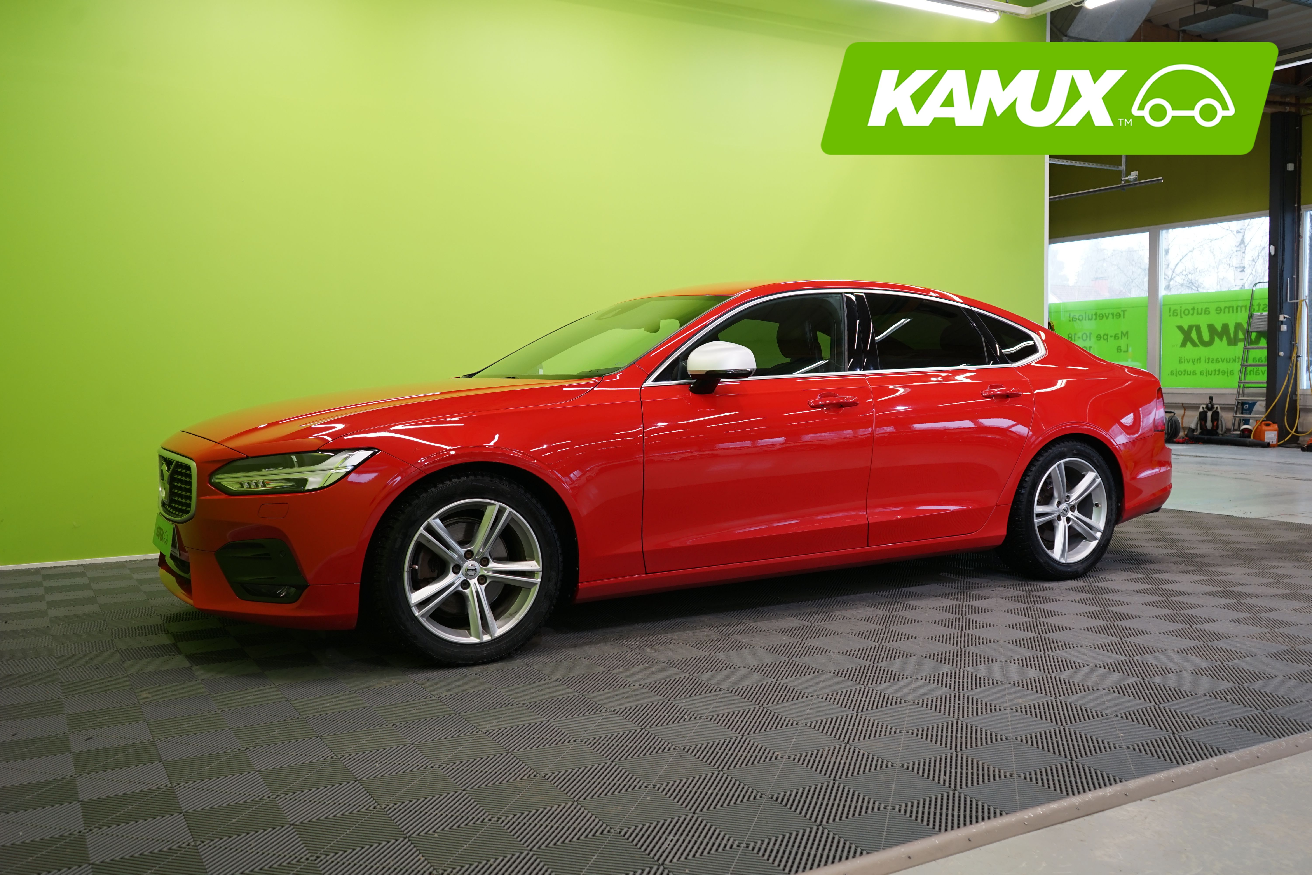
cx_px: 656
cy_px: 438
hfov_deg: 60.3
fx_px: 1130
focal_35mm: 31
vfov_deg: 42.3
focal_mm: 31
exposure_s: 1/30
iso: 400
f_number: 5
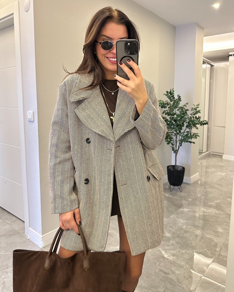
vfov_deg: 66.0
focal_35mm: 26
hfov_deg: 54.9
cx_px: 114
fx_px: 225
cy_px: 135
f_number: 1.78
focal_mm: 6.86
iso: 320
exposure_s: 1/50
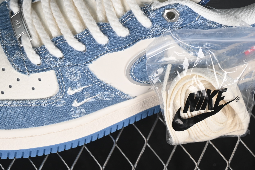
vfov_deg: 8.1
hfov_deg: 12.1
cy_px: -9
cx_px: 91
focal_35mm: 169
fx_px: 1197
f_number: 7.1
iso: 160
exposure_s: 1/80
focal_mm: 50
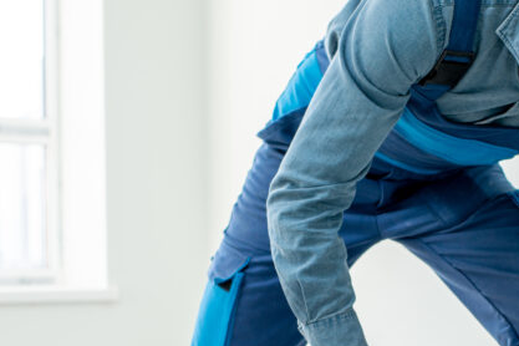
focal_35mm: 86
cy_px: 306
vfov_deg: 15.7
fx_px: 1240
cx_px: 377
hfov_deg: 23.4
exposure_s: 1/200
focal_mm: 35
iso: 250
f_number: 2.8
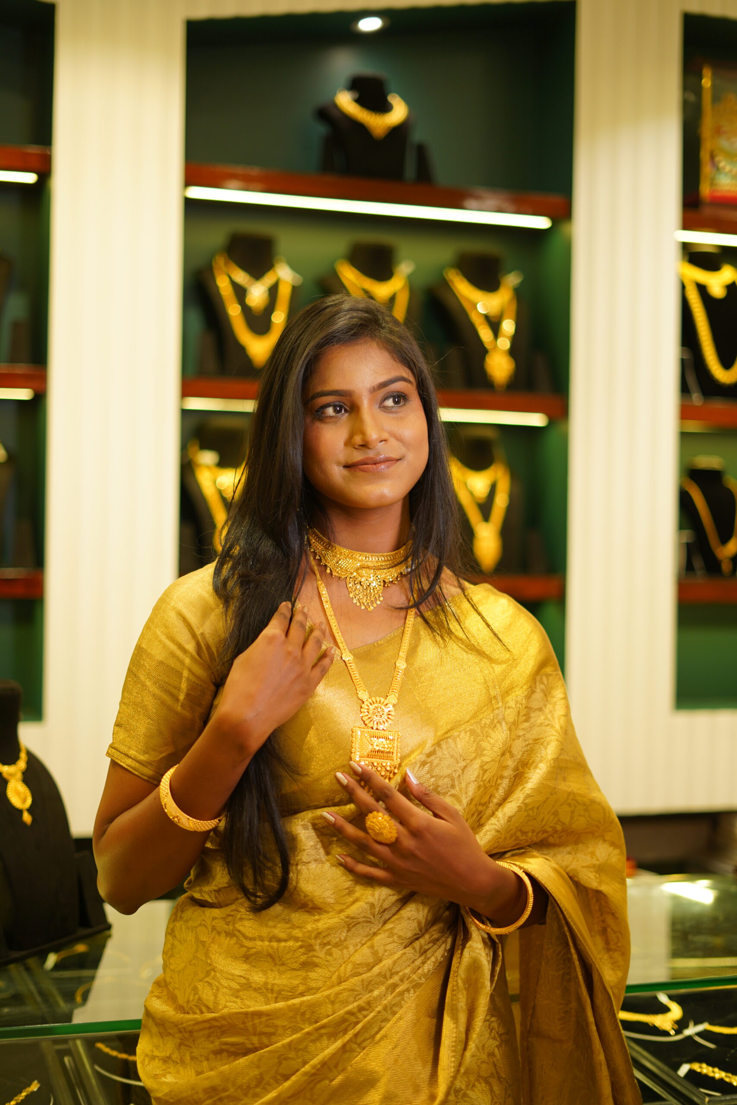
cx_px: 368
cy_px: 552
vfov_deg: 39.6
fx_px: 1535
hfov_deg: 27.0
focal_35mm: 50
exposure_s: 1/160
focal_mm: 50
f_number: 1.8
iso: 200
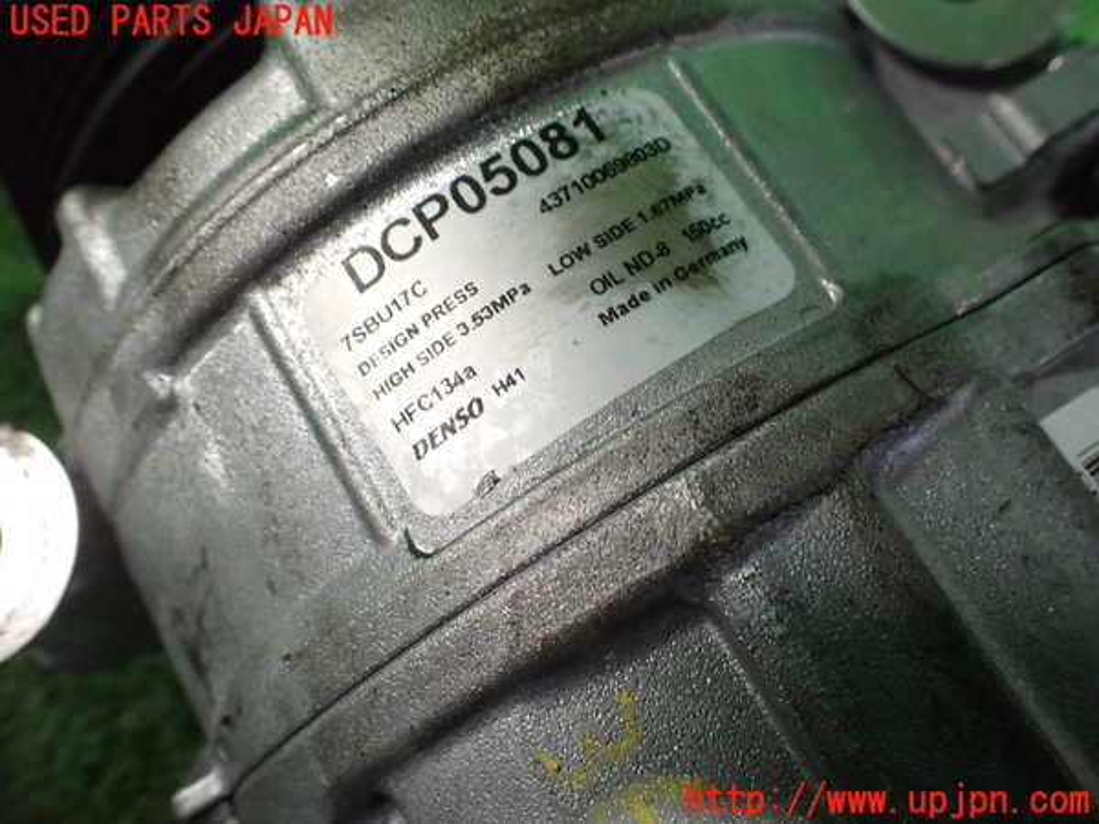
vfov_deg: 46.8
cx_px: 550
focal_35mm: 30
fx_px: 952
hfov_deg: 60.0
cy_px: 412
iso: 800
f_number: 2.3
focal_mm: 5.4
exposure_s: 1/80
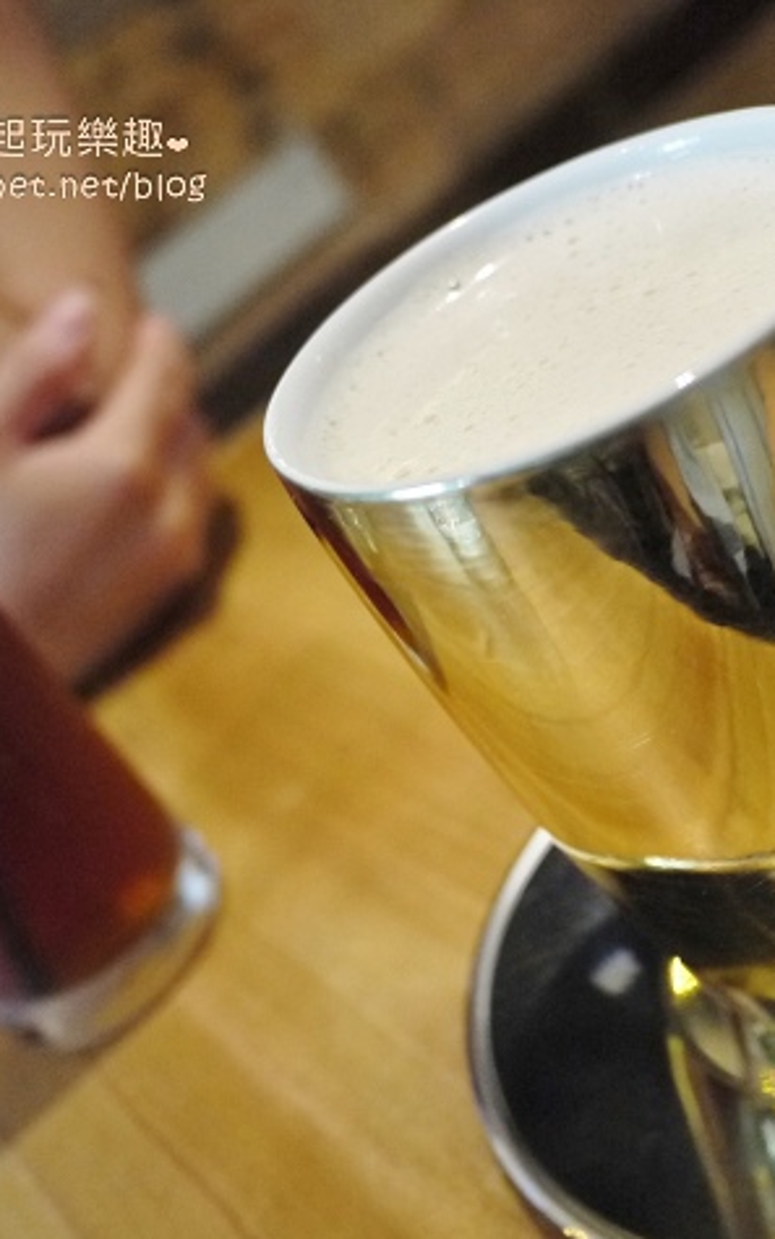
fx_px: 1351
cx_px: 472
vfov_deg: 49.3
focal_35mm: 40
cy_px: 623
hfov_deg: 31.9
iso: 800
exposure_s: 1/20
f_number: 2.5
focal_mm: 14
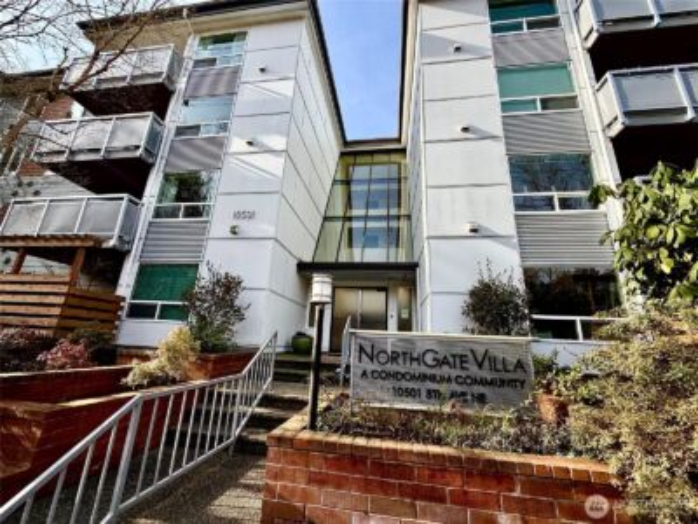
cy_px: 262
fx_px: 282
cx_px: 349
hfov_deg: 102.1
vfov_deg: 85.7
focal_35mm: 14
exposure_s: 1/638
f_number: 2.2
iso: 50
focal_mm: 2.22
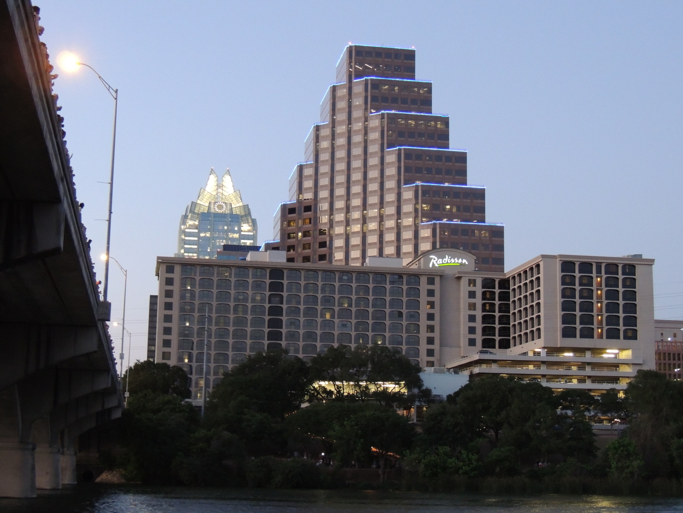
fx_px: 1184
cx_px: 342
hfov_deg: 32.2
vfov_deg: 24.4
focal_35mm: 60
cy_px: 256
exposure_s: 1/13
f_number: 3.7
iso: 800
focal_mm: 10.7
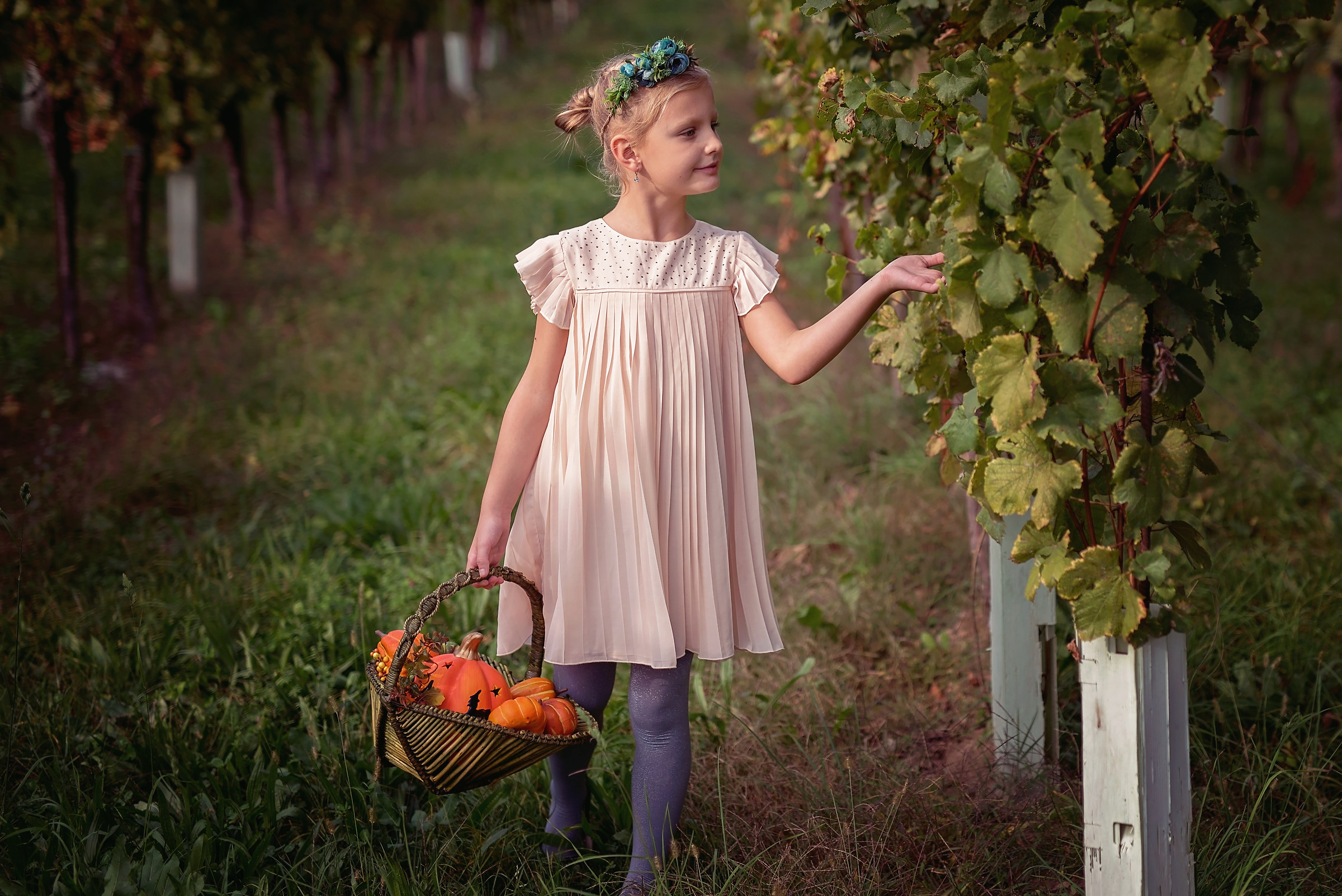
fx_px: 1864
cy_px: 448
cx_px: 671
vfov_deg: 27.0
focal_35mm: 50
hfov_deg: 39.6
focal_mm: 50
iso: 100
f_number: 2
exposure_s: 1/1600
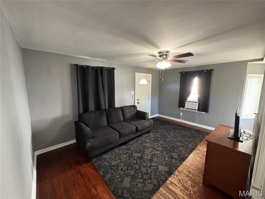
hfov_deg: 102.1
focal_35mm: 14
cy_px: 100
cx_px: 132
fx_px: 107
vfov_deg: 85.7
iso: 640
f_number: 2.2
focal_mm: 2.22
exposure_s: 1/60
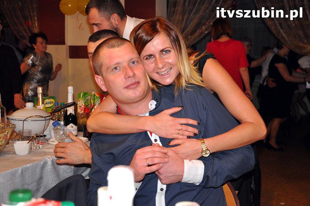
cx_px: 155
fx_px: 439
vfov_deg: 26.4
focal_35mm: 51
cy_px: 103
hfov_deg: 38.9
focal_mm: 34
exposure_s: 1/60
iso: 1600
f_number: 5
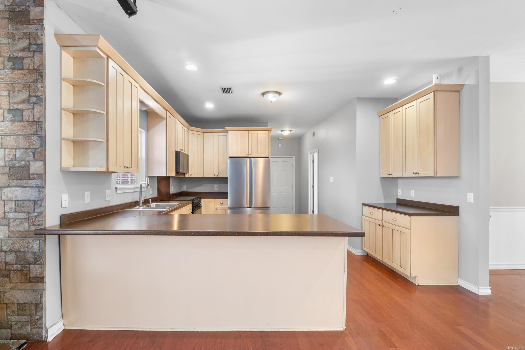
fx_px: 241
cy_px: 175
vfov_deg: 72.0
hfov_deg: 95.0
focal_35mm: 16
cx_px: 262
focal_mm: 11
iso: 250
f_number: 9
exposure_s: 1
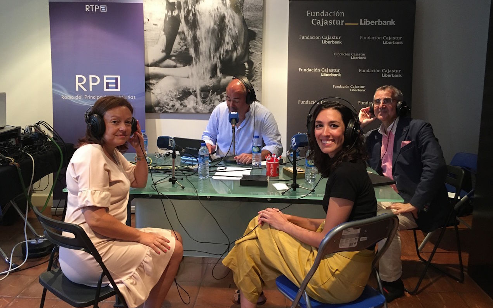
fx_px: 416
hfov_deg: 61.2
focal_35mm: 31
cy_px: 129
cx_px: 245
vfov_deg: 40.5
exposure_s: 1/33
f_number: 2.2
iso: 160
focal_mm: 4.15
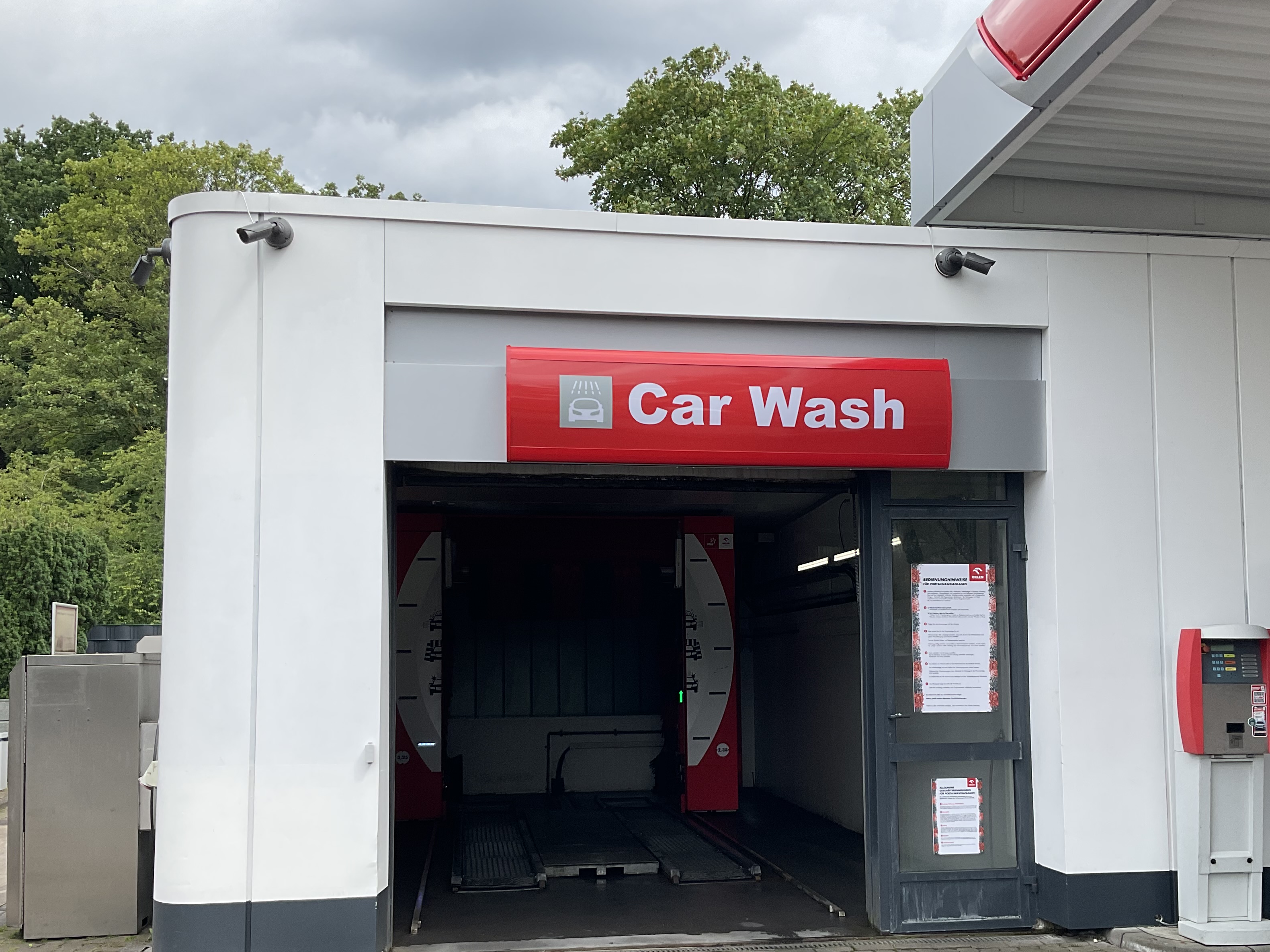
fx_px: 1357
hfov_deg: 50.1
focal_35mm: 37
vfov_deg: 38.5
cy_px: 568
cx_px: 691
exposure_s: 1/997
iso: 16
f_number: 1.8
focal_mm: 3
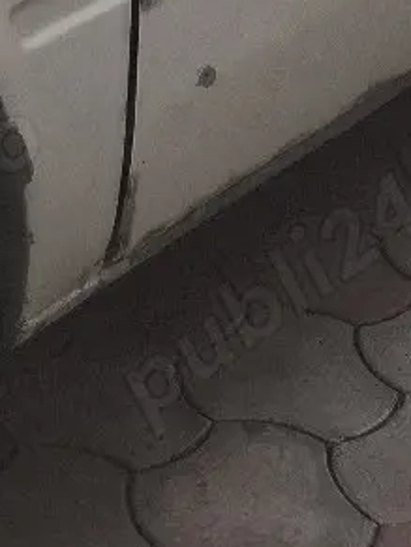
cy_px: -636
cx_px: -38
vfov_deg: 14.5
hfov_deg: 13.8
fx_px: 1662
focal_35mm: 105
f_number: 1.8
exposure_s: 1/102
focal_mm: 5.54
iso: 50
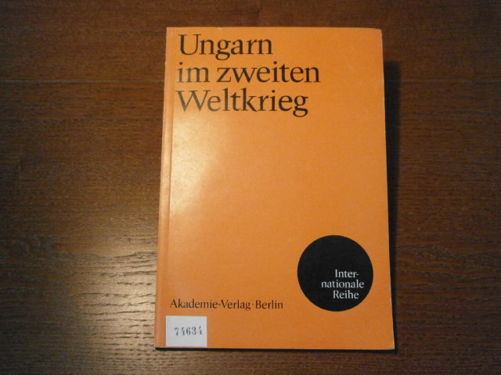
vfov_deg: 36.8
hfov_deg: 47.9
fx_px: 564
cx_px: 250
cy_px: 188
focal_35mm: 39
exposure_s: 1/80
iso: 800
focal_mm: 6.9
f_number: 3.4
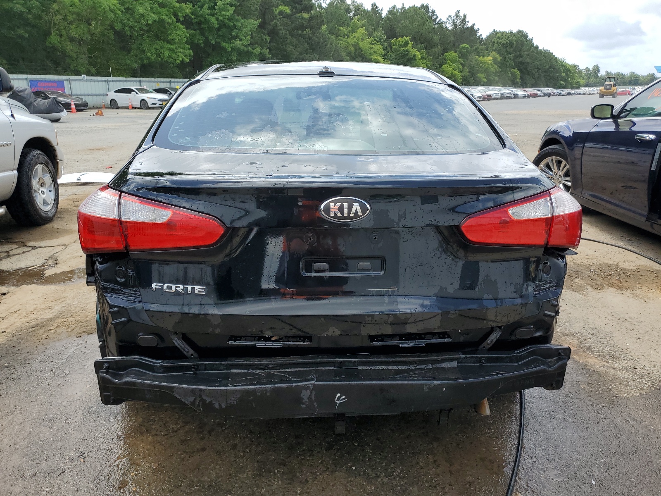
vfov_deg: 53.1
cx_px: 330
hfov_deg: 67.3
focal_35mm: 26
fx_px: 496
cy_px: 248
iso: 50
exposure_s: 1/1429
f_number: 1.5
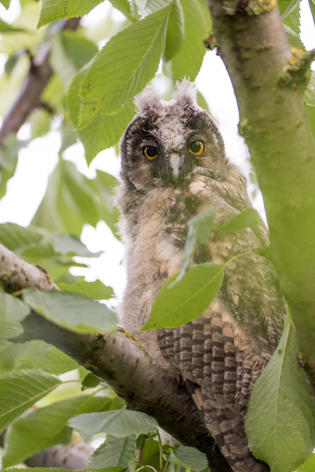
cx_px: 178
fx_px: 3688
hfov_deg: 4.9
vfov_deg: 7.3
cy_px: 221
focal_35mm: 281
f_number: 5.3
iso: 1000
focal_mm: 210
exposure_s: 1/125
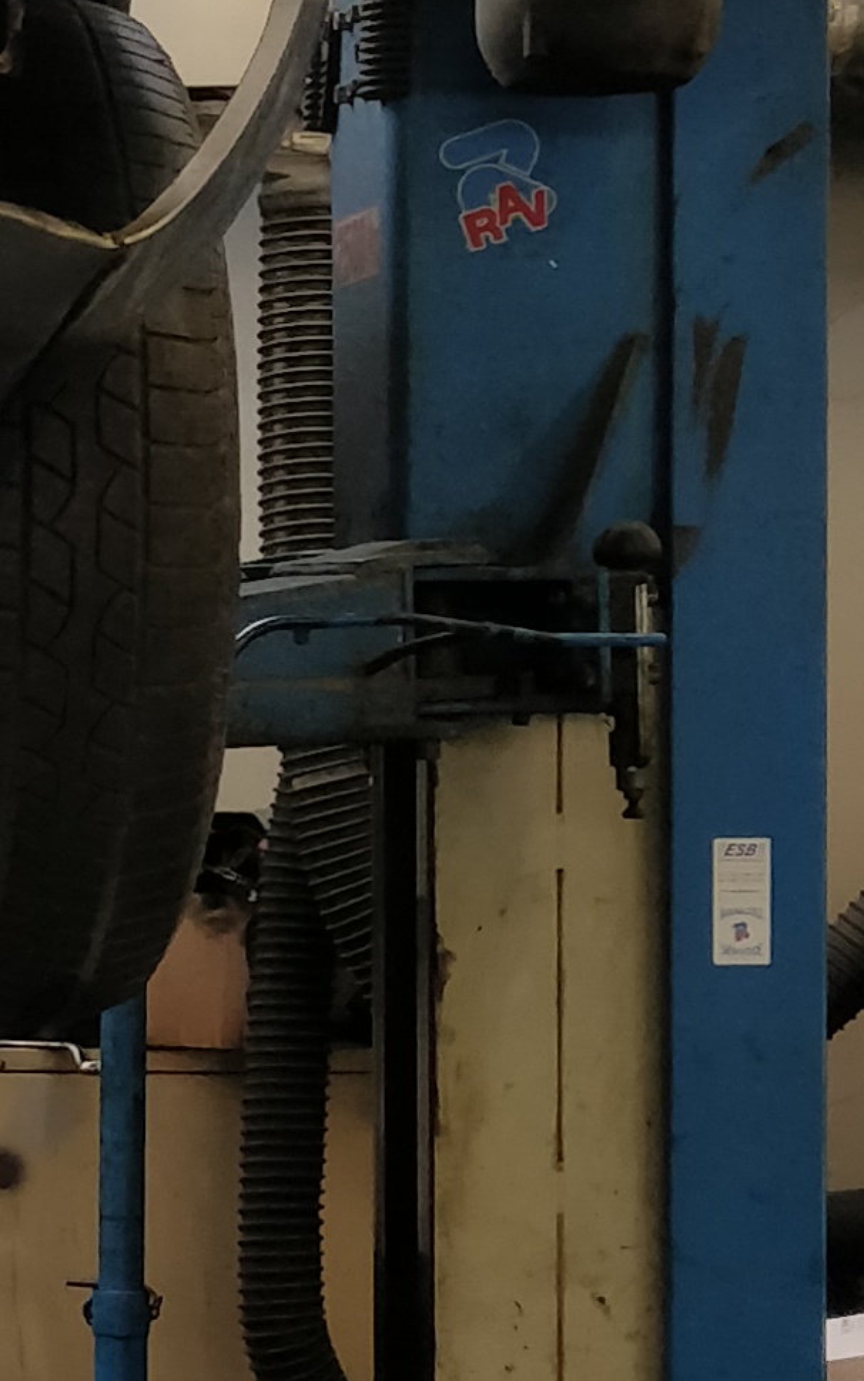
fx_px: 4557
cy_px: 835
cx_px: -1323
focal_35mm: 121
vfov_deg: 17.2
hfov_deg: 9.4
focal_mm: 4.1
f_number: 1.7
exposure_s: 1/50
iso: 320
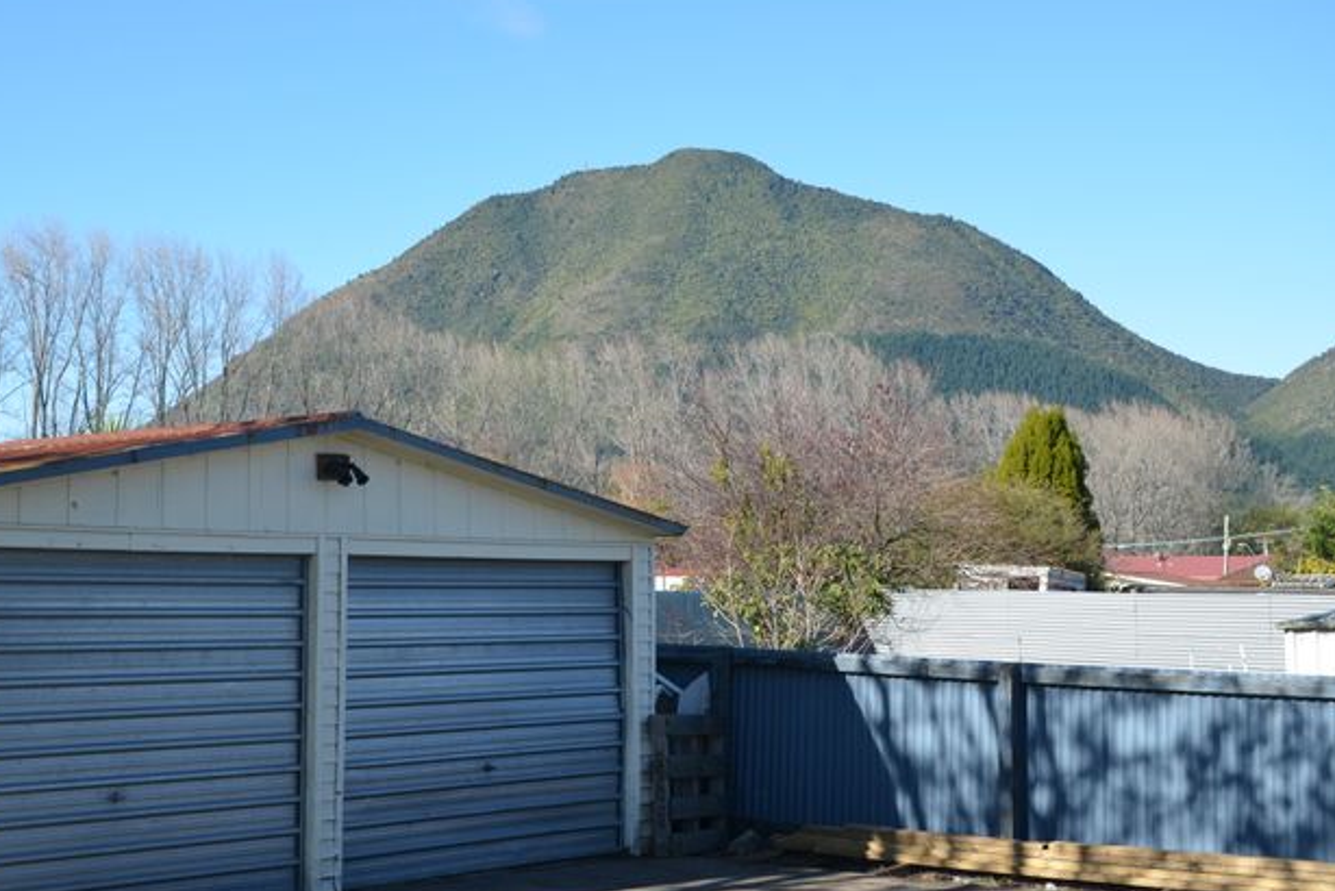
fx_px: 1878
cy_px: 491
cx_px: 526
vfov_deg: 26.7
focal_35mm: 51
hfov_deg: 38.9
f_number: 8
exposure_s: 1/250
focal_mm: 27
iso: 140
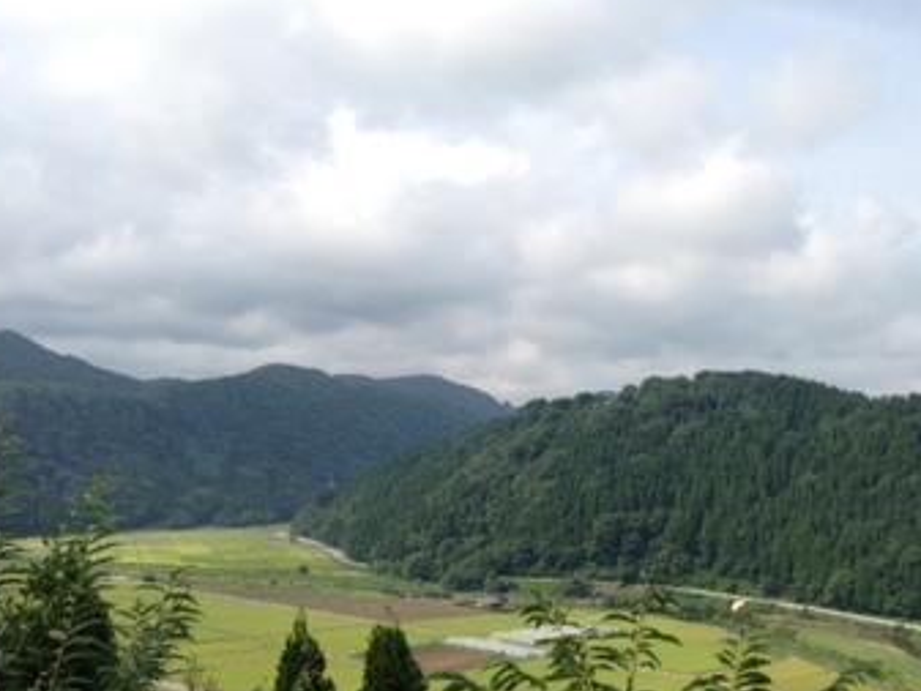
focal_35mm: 47
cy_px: 464
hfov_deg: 40.2
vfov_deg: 30.7
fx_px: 1251
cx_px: 574
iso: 50
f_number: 2.4
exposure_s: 1/1391
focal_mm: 4.13
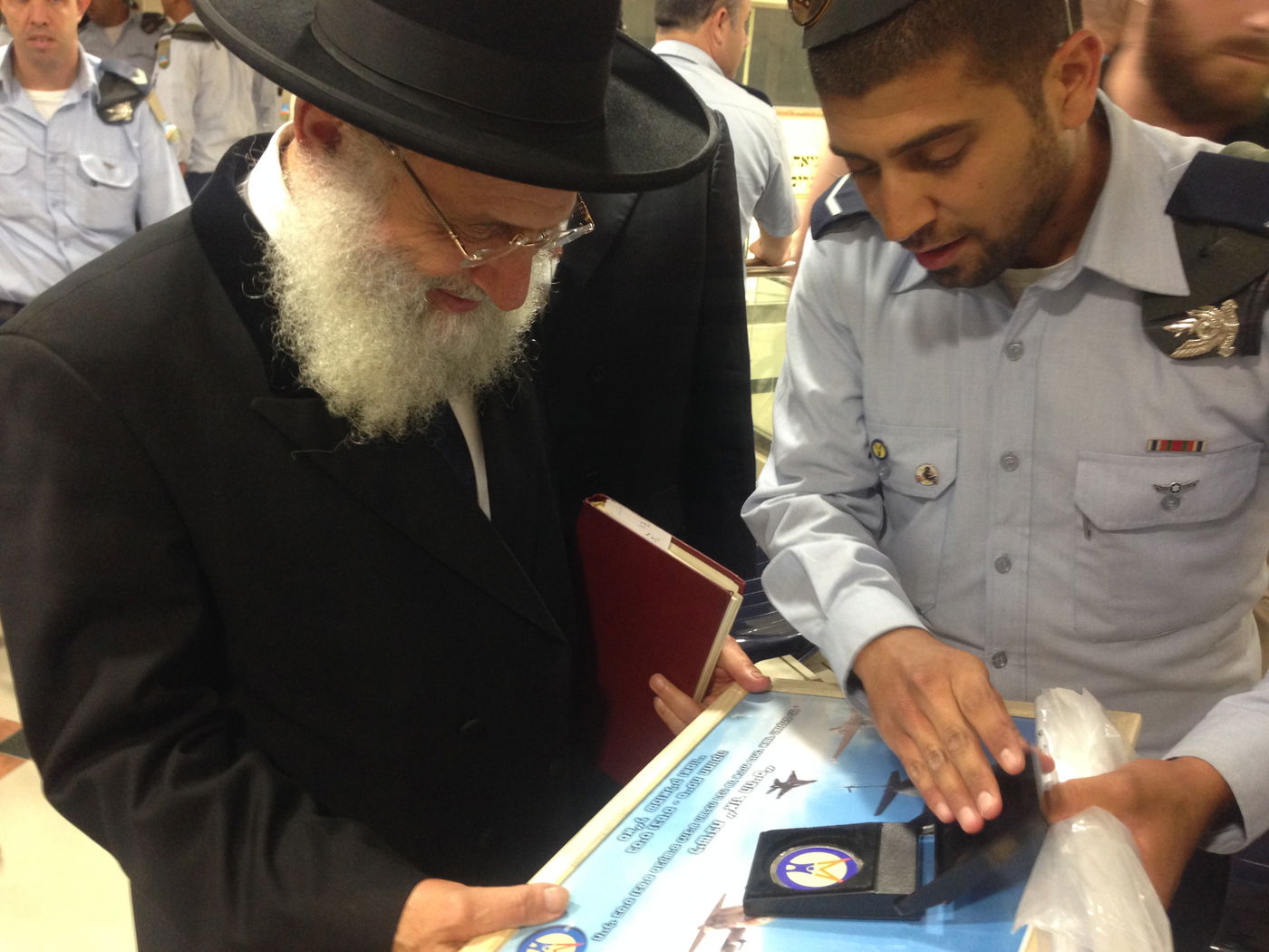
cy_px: 476
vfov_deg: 42.9
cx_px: 634
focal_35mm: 33
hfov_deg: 55.4
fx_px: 1210
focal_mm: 4.12
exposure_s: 1/20
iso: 200
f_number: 2.4
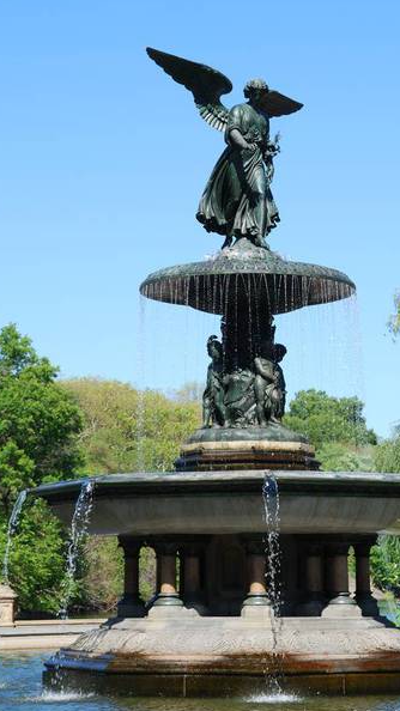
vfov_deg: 23.9
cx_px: 244
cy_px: 330
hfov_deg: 13.6
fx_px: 1679
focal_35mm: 89
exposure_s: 1/200
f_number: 6.3
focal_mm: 48
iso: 100
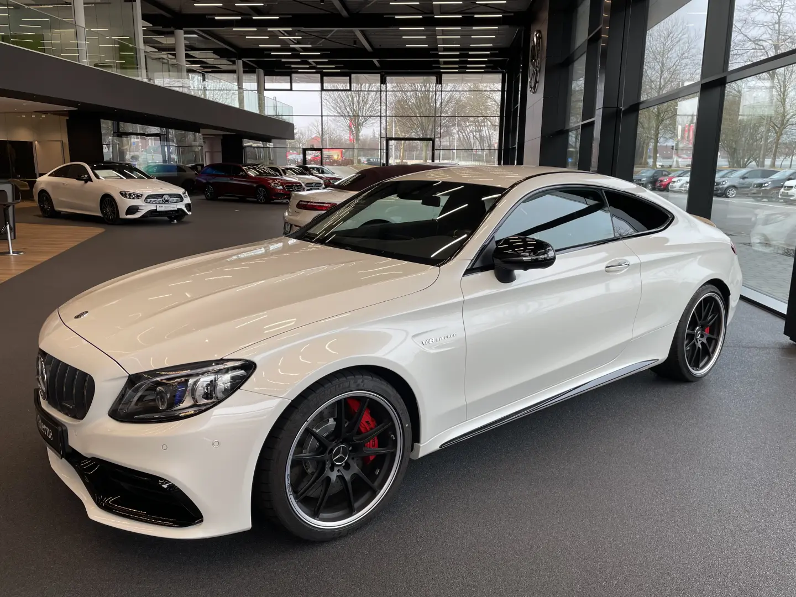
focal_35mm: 26
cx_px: 398
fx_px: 598
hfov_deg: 67.3
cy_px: 298
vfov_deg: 53.1
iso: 32
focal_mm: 4.2
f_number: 1.6
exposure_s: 1/188
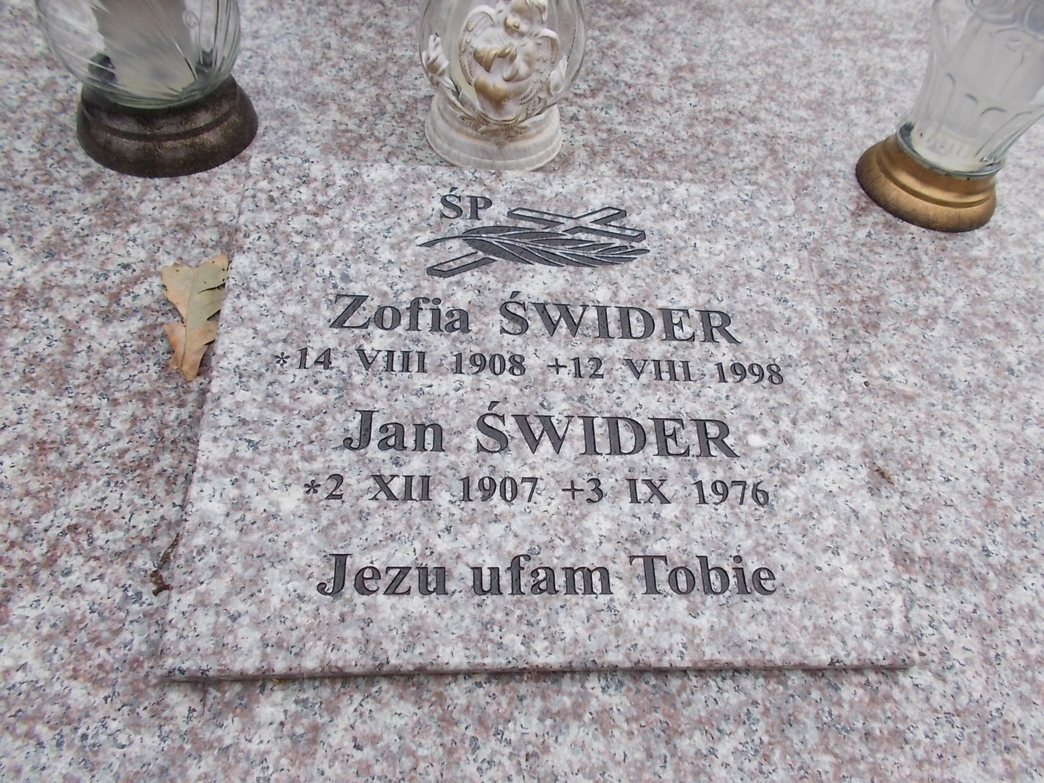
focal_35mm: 26
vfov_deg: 53.1
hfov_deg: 67.3
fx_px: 784
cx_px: 522
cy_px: 392
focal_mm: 4.6
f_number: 3.2
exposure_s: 1/250
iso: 80
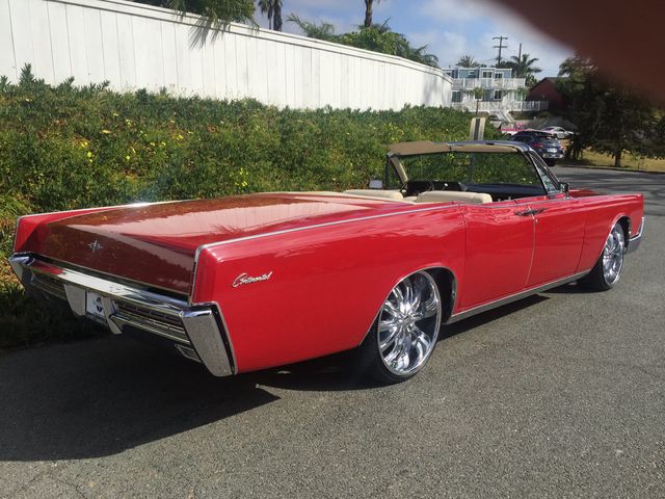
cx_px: 332
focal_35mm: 29
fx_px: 557
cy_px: 250
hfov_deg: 61.7
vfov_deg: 48.2
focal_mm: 4.15
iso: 32
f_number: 2.2
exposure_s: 1/2198
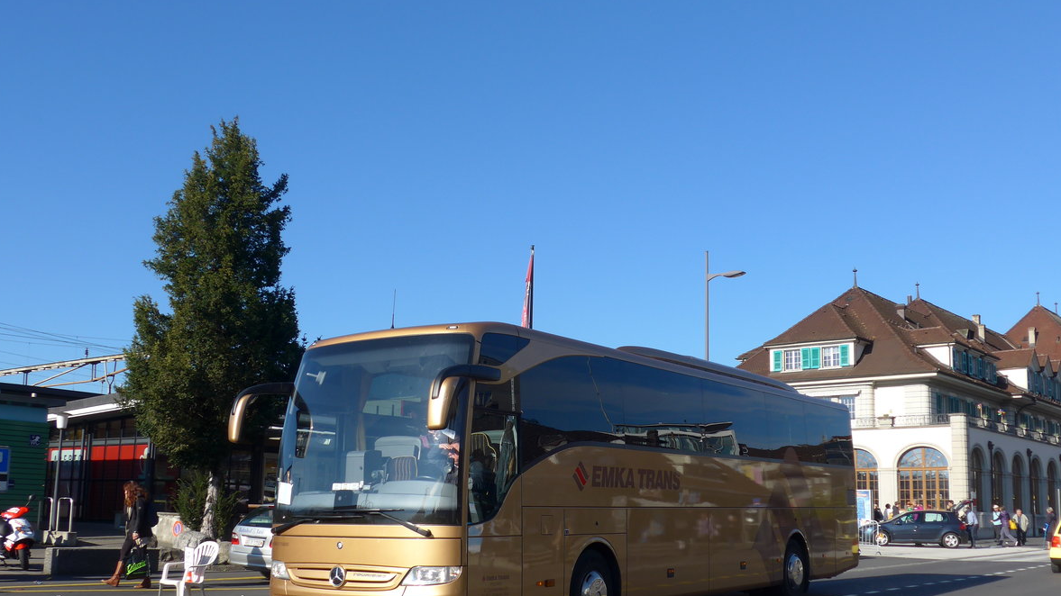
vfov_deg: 29.6
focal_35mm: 40
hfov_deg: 50.5
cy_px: 350
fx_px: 1125
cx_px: 527
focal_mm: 7.5
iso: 80
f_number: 2.8
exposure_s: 1/1600
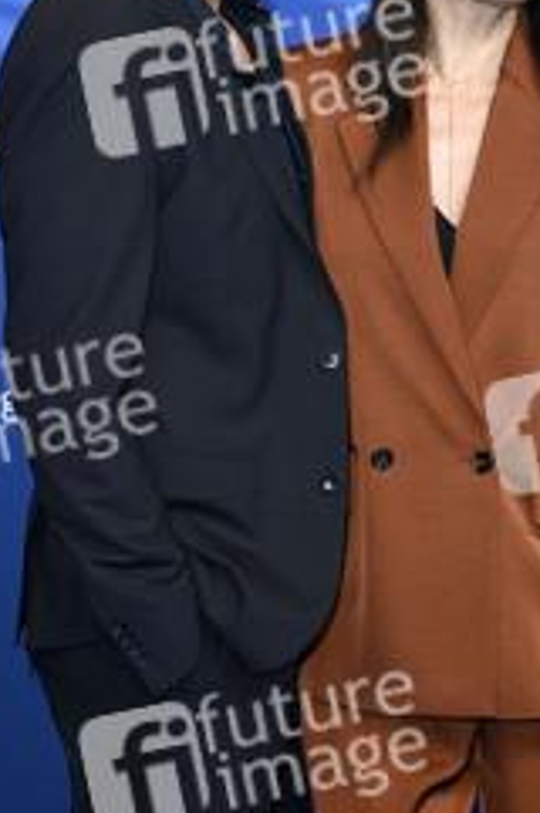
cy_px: 246
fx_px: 3452
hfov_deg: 8.9
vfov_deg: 13.4
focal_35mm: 153
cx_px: 351
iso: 1000
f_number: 5.6
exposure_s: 1/250
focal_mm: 92
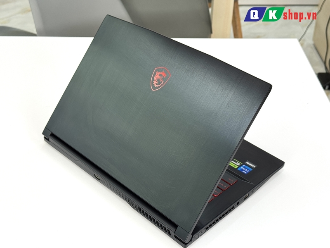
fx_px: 458
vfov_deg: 30.3
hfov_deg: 39.7
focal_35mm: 48
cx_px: 165
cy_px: 124
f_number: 1.78
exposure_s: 1/121
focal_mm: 6.76
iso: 64
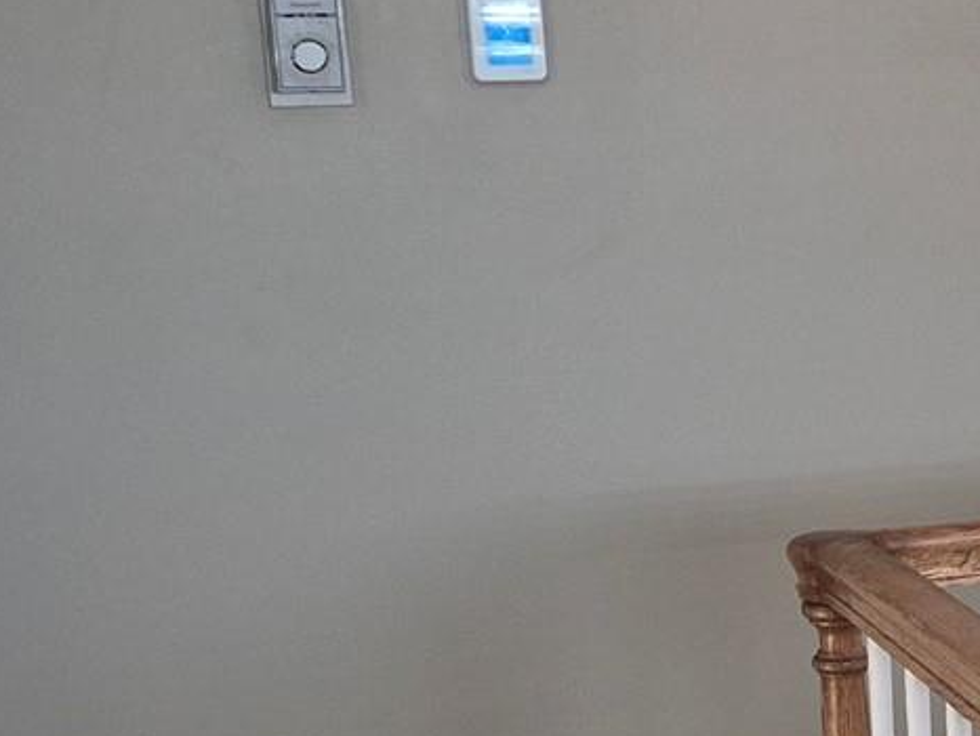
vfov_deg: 14.6
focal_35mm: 101
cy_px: 528
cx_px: 1703
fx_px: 2861
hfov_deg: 16.6
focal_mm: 5.4
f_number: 1.8
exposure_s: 1/120
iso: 200
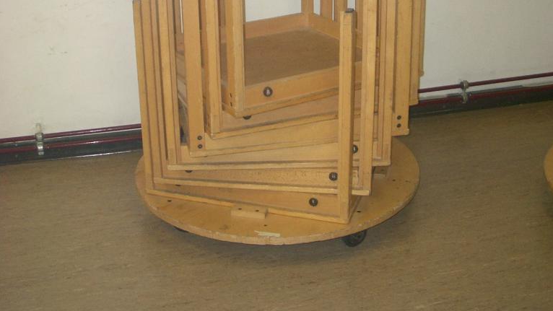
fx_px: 748
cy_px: 45
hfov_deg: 40.6
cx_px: 276
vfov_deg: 23.0
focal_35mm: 51
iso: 100
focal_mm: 5.8
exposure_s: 1/60
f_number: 2.6
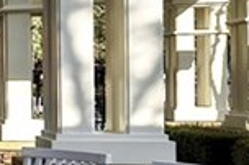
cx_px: -464
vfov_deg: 11.3
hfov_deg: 11.4
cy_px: 88
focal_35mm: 121
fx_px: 836
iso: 200
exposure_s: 1/400
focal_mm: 12
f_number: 7.1
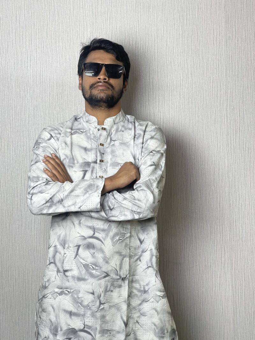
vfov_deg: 30.3
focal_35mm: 64
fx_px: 629
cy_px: 170
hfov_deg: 22.9
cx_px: 128
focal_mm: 7.5
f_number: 2.2
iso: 125
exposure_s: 1/100
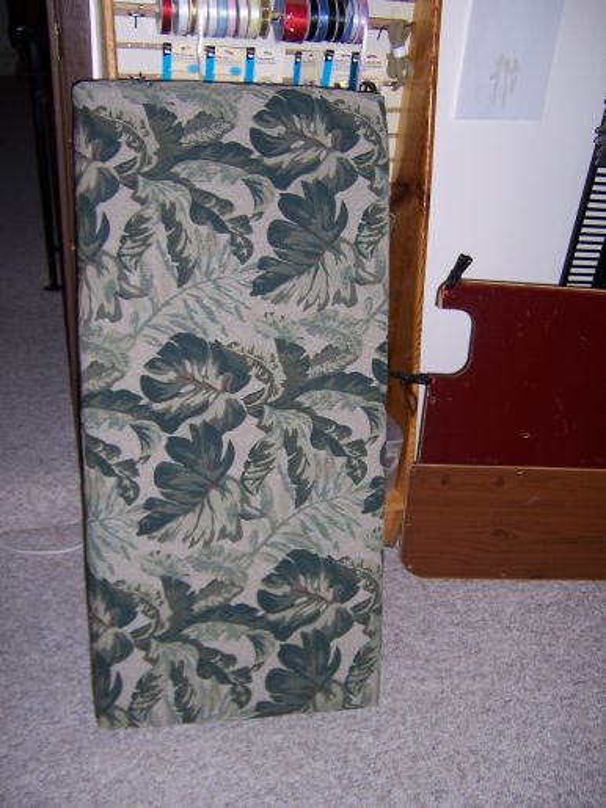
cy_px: 404
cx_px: 303
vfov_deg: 55.4
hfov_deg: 42.9
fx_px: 771
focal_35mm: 33
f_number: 2.8
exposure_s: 1/60
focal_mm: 5.5
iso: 80
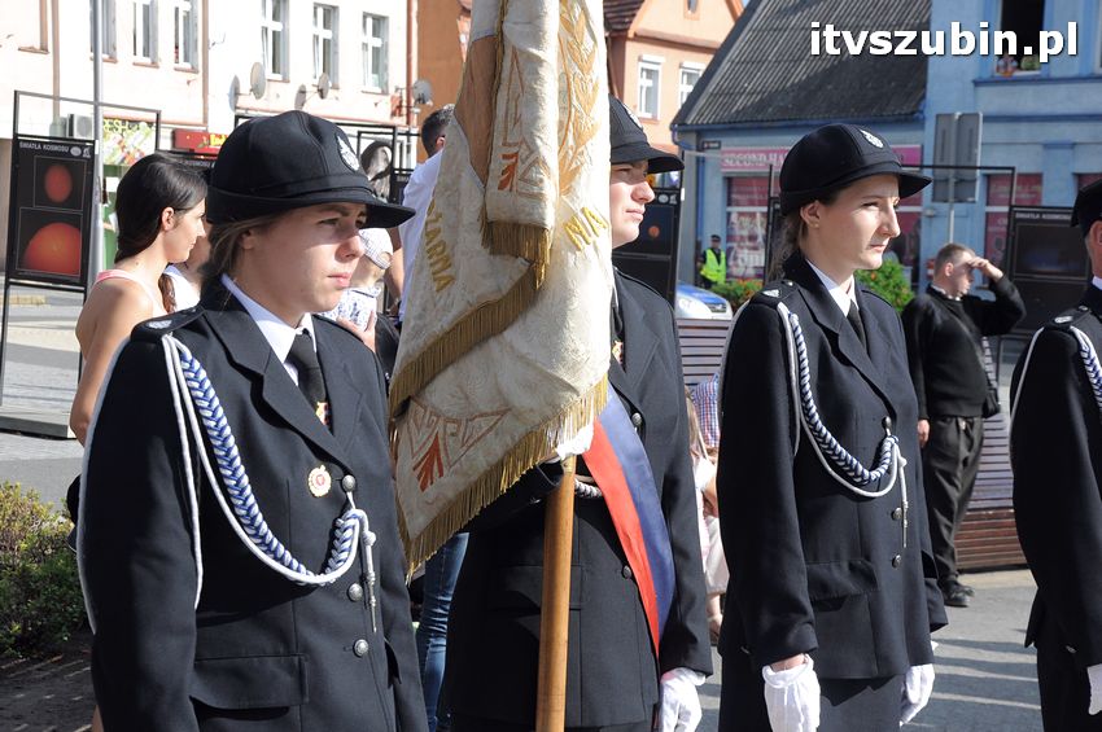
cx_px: 551
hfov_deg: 27.0
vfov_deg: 18.1
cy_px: 366
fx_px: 2294
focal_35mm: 75
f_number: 11
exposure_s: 1/400
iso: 400
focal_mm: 50
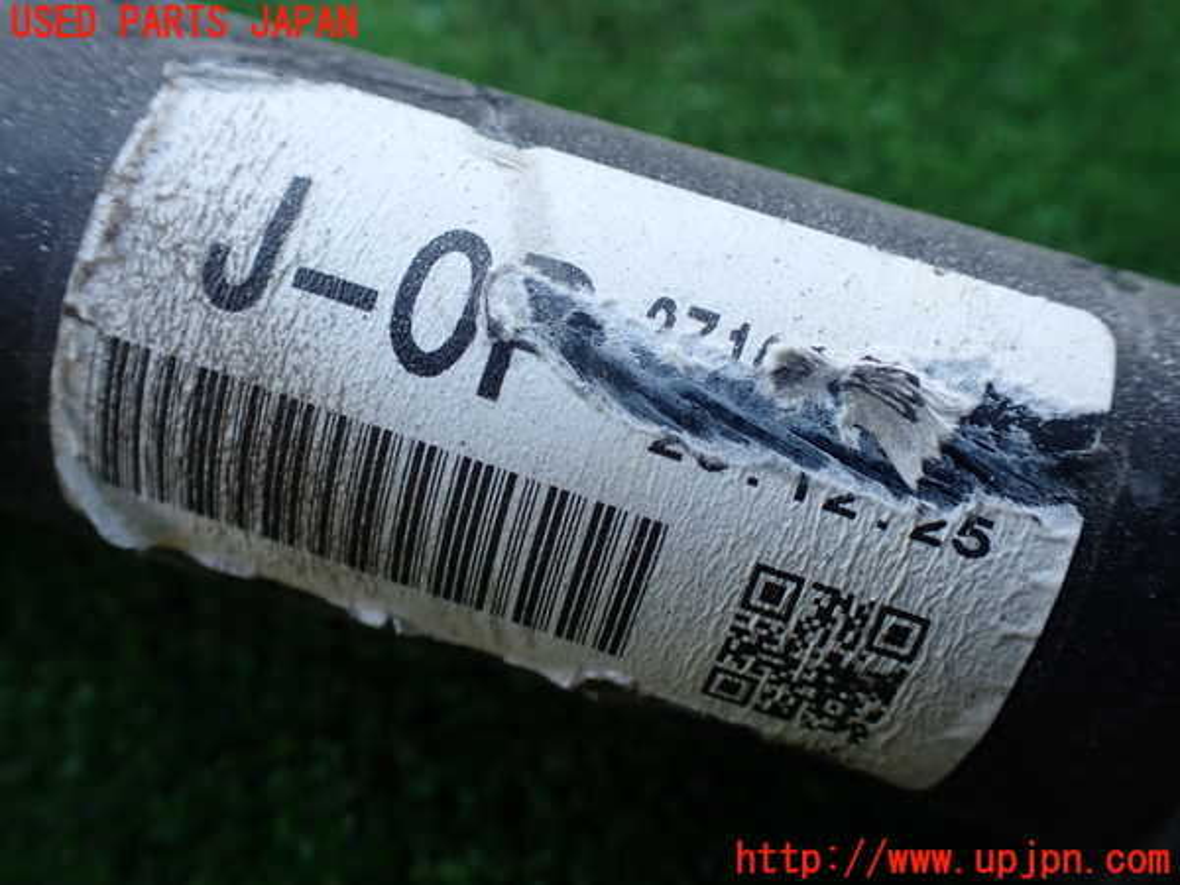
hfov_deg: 60.0
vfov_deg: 46.8
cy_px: 442
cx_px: 590
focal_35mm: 30
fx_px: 1023
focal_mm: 5.4
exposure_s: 1/125
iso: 100
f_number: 2.3
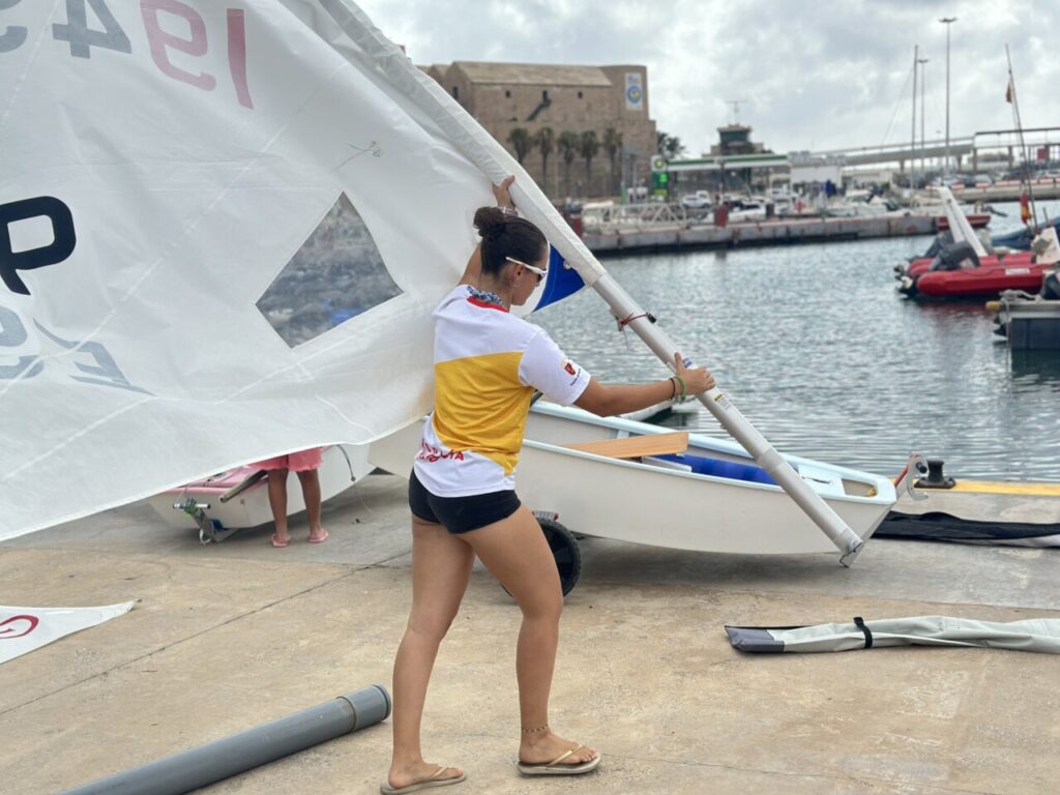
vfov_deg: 30.3
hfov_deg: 39.7
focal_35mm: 48
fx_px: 1470
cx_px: 530
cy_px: 398
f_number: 1.78
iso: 80
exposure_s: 1/2469
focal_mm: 6.86
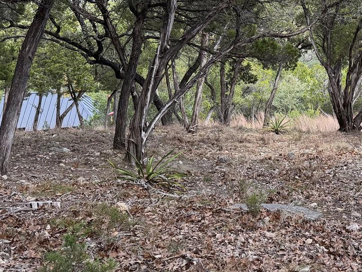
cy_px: 59
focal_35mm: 61
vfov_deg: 23.7
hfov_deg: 29.8
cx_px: 352
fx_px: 638
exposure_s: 1/888
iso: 100
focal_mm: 6.76
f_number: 1.78
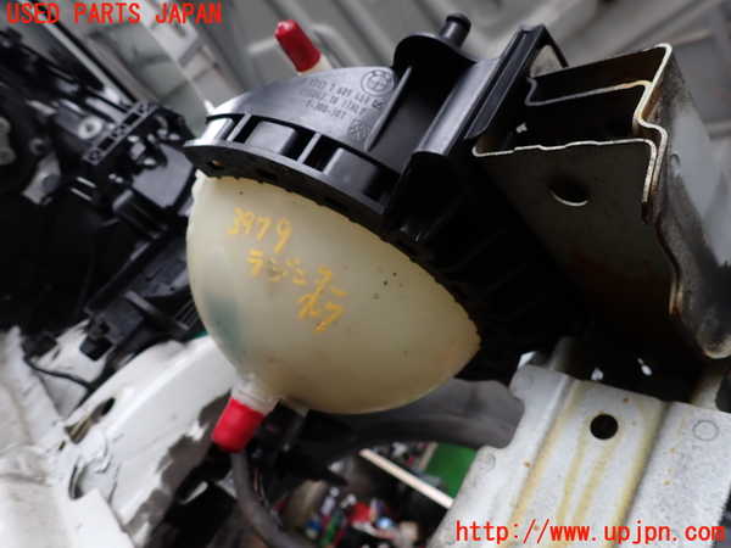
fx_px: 528
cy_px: 274
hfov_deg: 69.4
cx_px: 366
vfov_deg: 54.9
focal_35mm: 25
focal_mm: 4.5
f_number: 2.8
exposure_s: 1/100
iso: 100
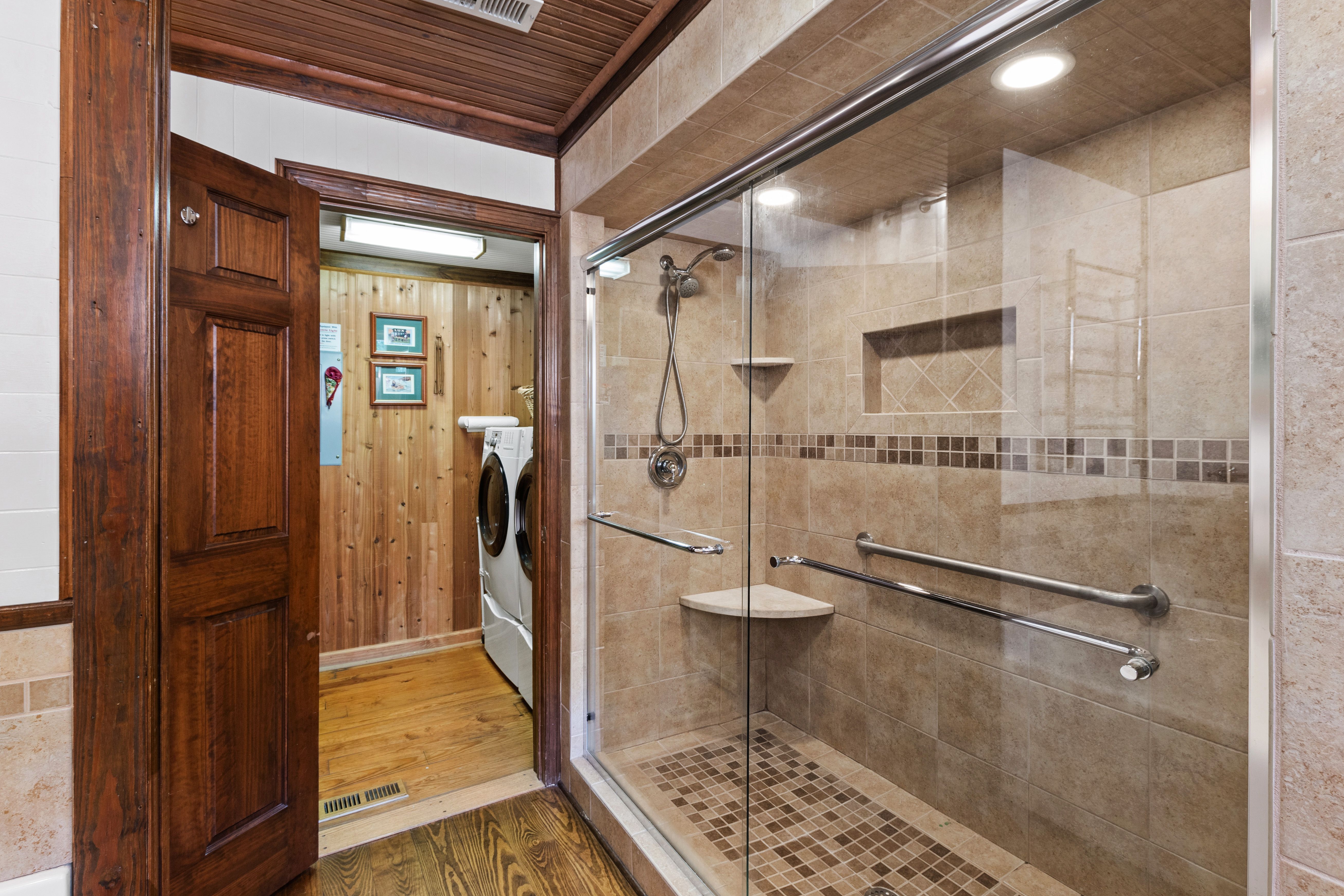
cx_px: 683
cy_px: 440
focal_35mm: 16
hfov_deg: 96.7
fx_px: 597
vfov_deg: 73.7
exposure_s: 1
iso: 100
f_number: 8
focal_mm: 10
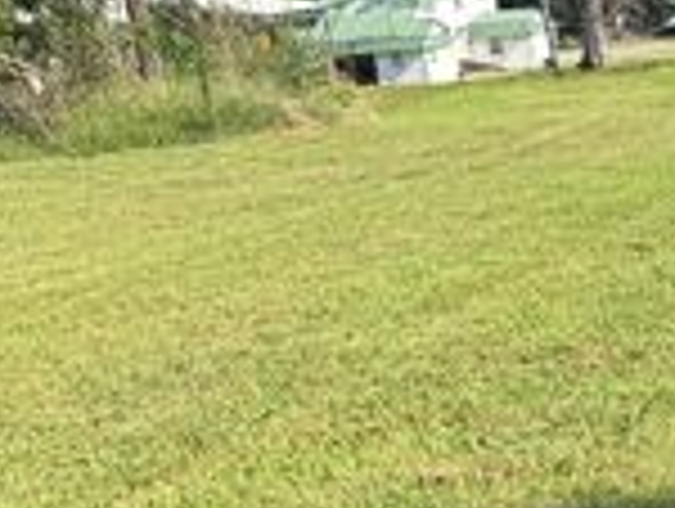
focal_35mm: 80
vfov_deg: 18.4
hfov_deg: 21.3
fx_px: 1562
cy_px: 375
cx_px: 950
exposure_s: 1/2611
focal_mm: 6.76
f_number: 1.78
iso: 80
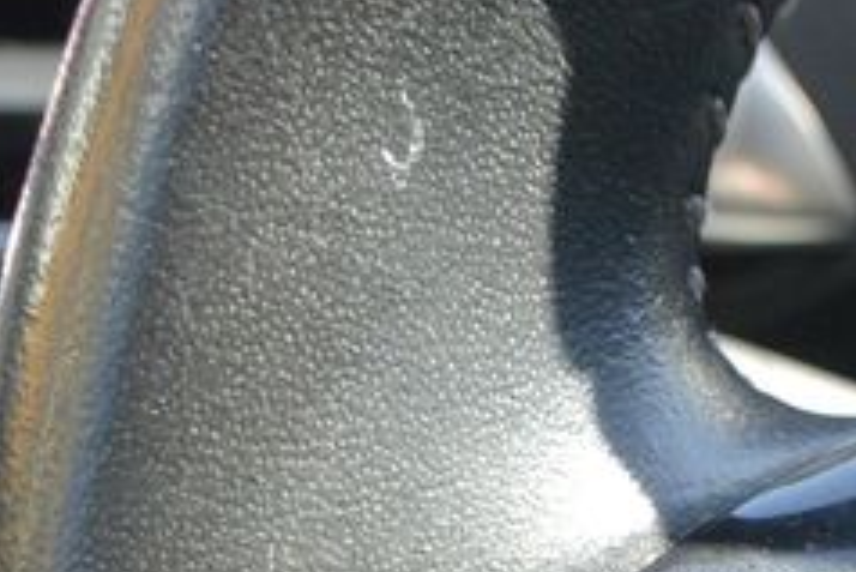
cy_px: 786
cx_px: 1032
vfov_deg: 11.5
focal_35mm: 116
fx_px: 2760
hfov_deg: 16.9
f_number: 3.5
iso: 200
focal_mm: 10
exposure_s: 1/200
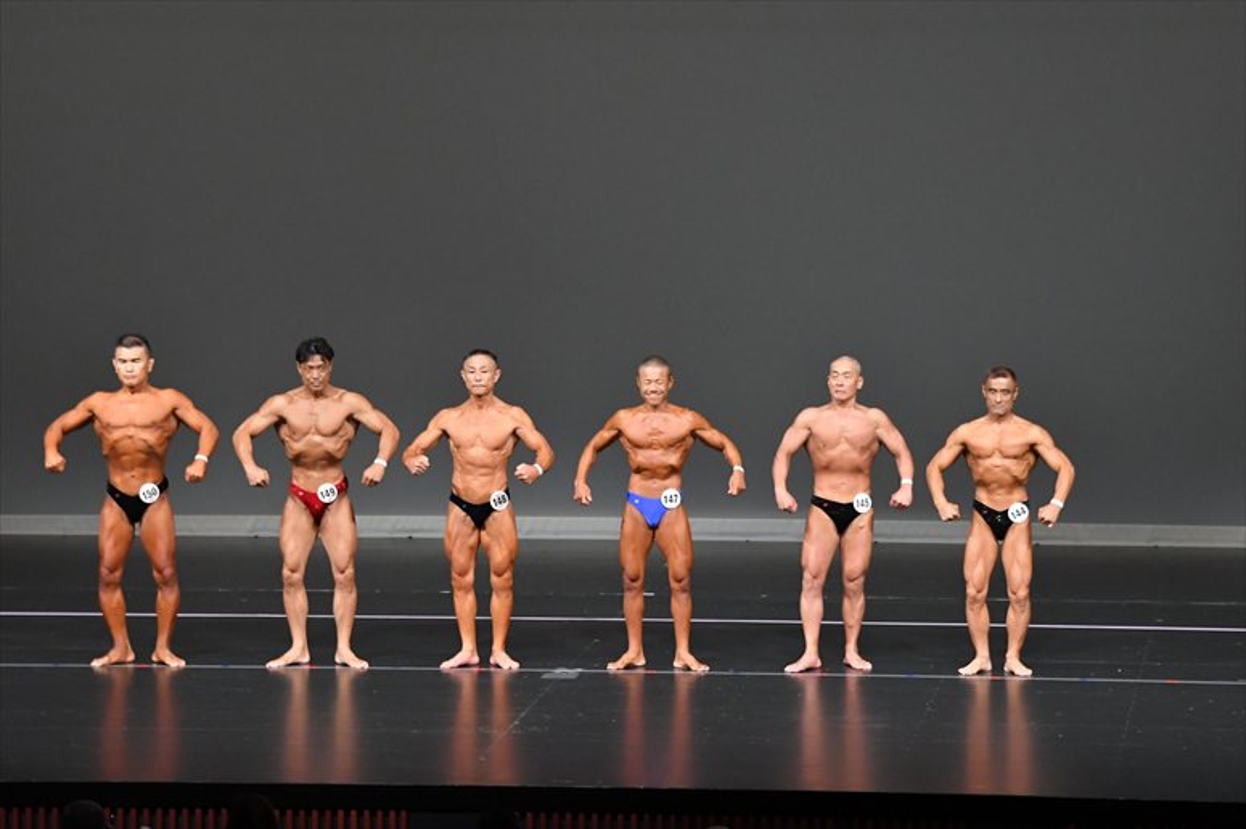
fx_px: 5431
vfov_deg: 8.7
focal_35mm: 157
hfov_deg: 13.1
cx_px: 623
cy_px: 414
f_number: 5.6
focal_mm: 105
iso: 4000
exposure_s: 1/400
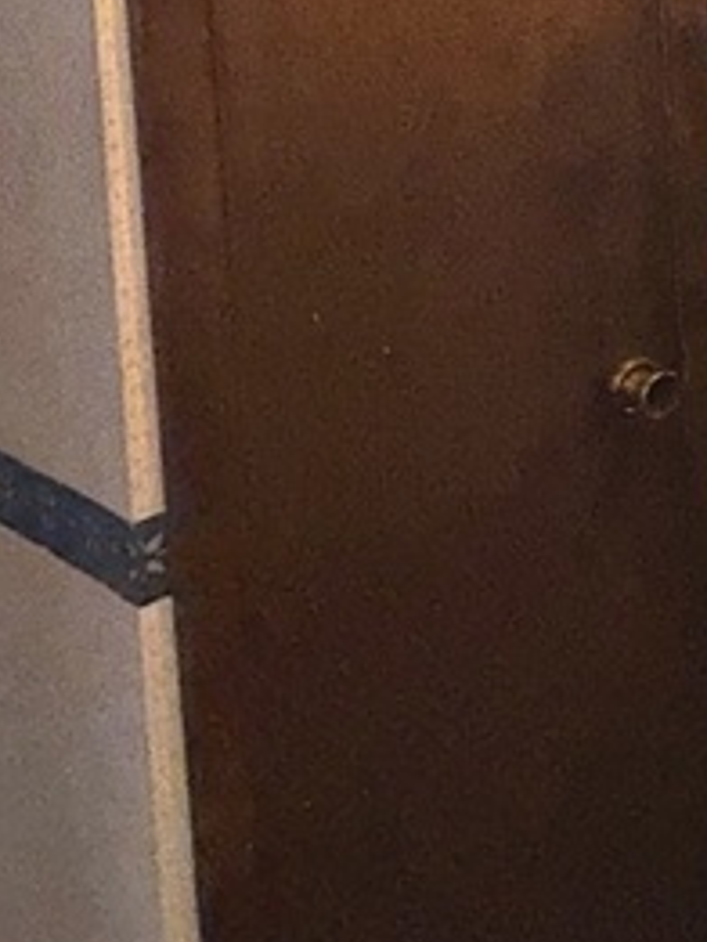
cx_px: 1338
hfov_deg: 18.5
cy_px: -144
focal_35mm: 58
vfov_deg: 29.3
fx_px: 1578
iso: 64
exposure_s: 1/122
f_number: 2.2
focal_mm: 2.22
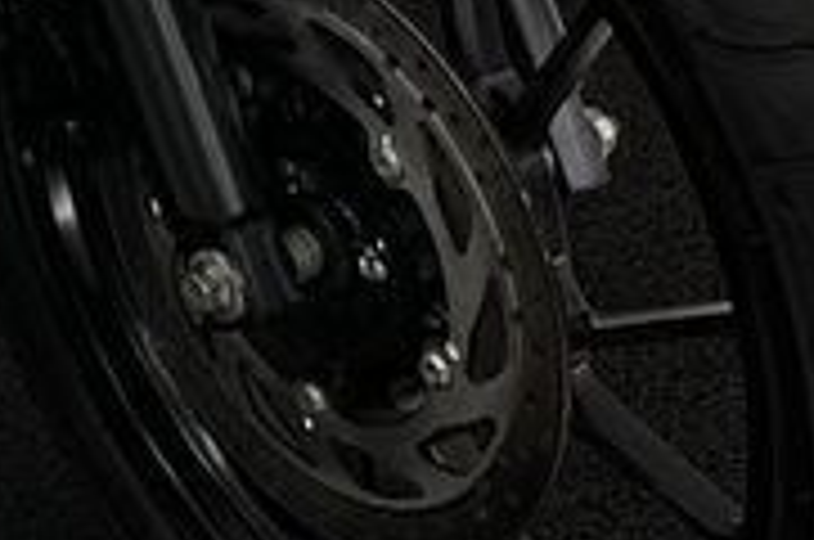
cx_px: -697
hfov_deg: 15.5
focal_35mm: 112
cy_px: -670
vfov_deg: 10.7
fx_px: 2528
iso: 125
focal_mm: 6.86
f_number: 1.78
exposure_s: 1/60
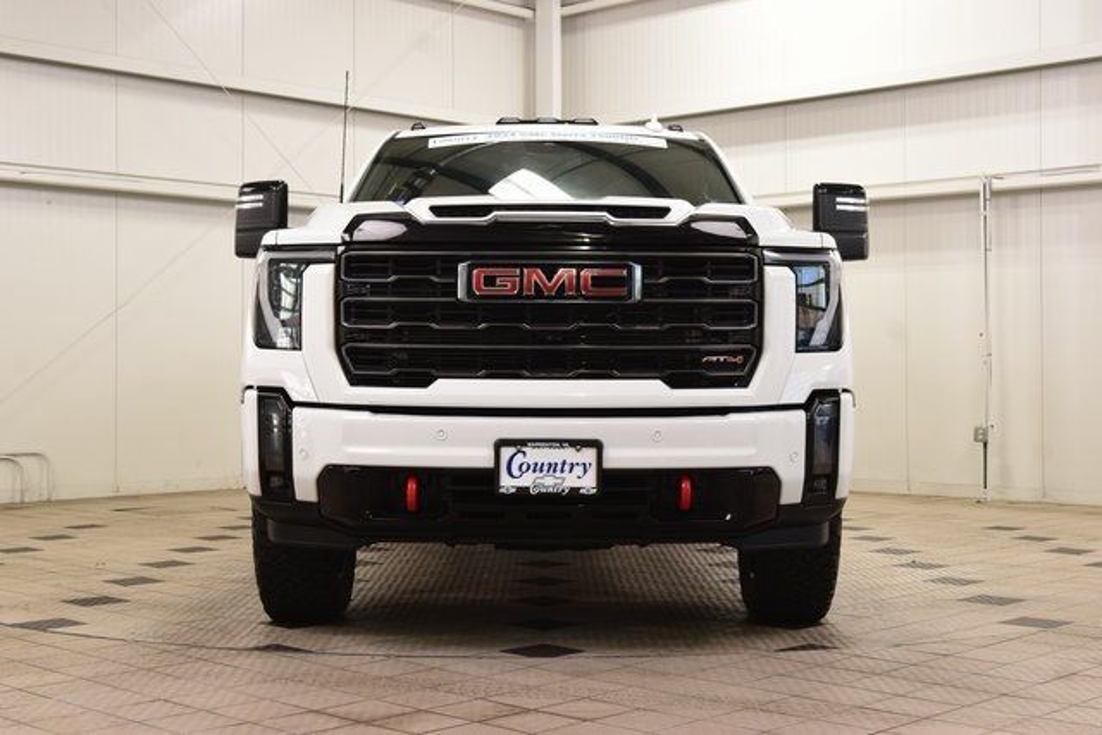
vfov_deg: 25.8
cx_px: 551
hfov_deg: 37.8
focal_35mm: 52
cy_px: 368
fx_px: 1607
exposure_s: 1/30
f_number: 7.1
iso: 720
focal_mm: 35
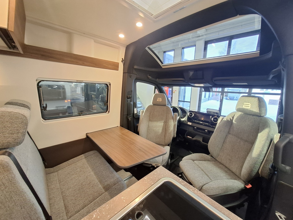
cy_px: 110
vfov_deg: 89.9
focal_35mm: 13
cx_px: 146
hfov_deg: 106.2
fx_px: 110
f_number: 2.2
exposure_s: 1/25
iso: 250
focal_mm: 1.74
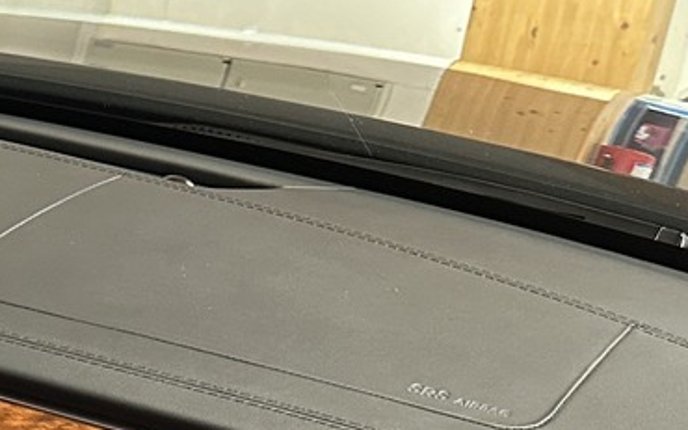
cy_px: 892
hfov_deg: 18.7
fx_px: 1856
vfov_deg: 11.7
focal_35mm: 99
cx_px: -320
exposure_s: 1/50
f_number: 1.78
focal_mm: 6.86
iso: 320
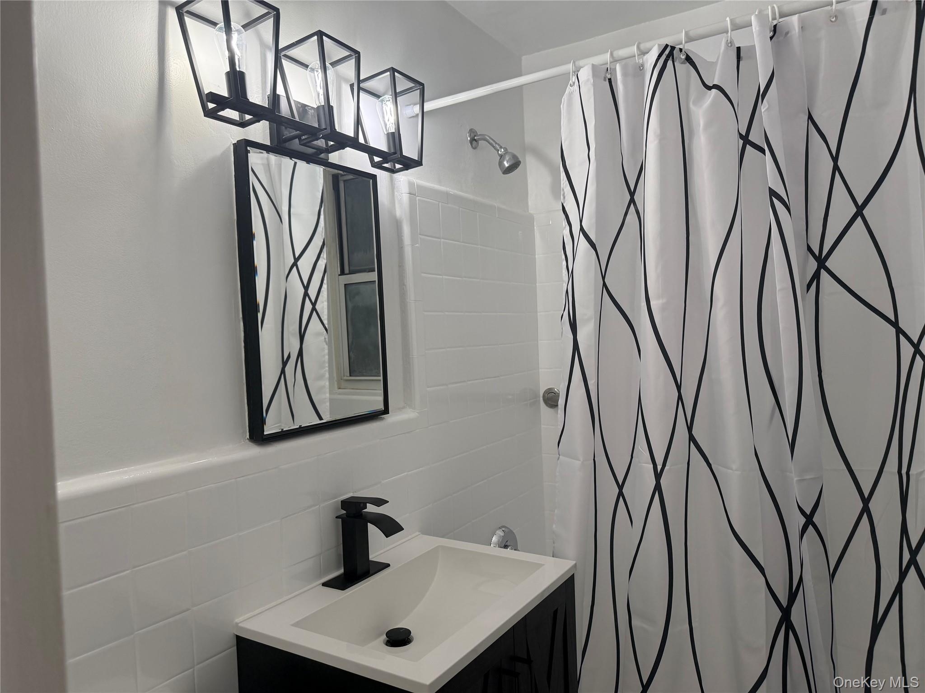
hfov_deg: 71.6
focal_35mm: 24
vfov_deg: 56.8
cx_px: 462
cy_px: 346
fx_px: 641
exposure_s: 1/228
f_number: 1.78
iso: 160
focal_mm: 6.76
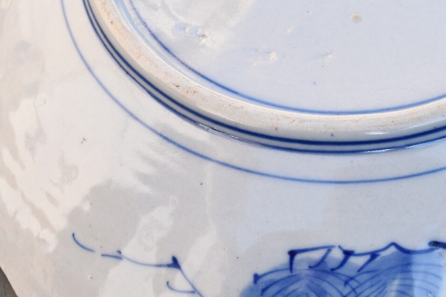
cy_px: 250
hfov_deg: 26.9
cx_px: 354
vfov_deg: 18.2
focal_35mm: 74
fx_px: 916
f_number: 5.6
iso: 125
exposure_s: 1/125
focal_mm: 26
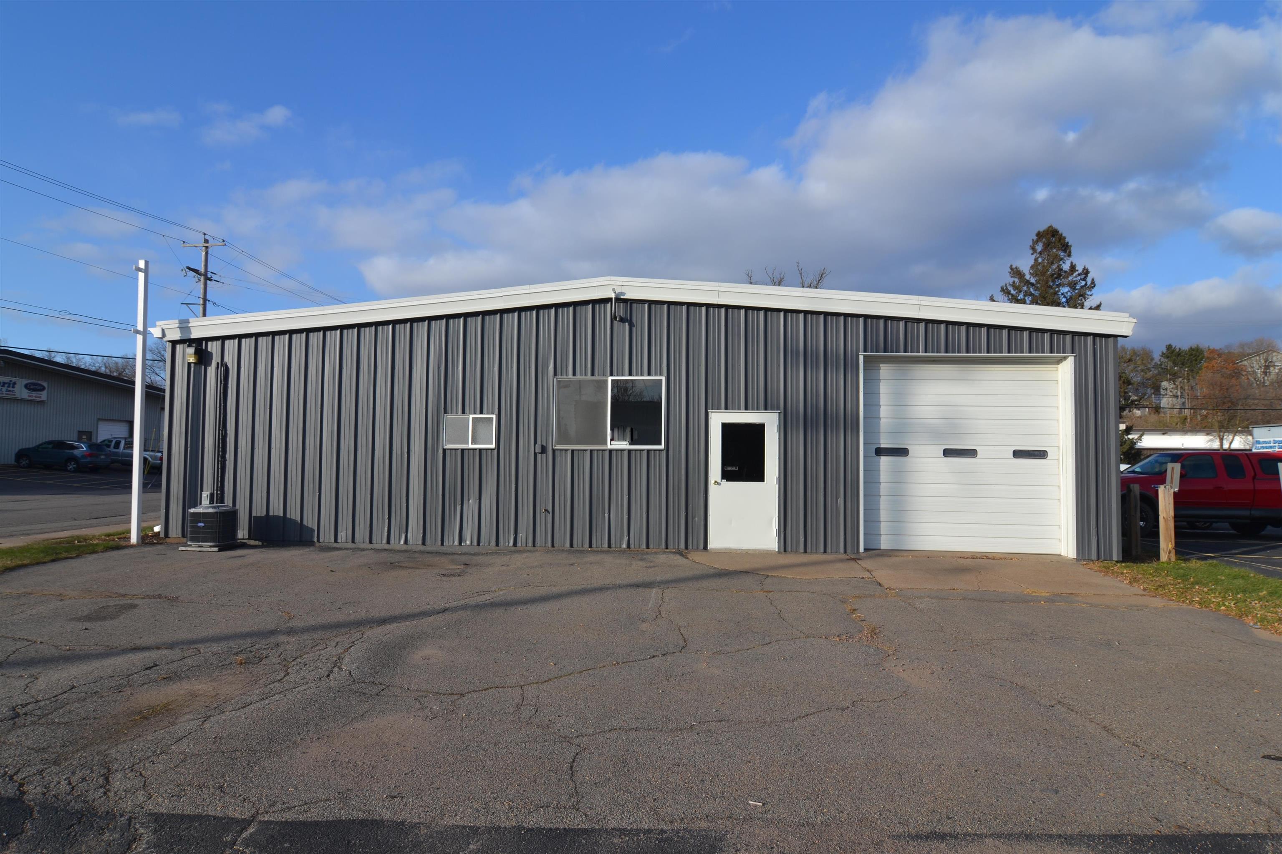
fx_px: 748
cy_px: 427
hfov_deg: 81.2
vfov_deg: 59.5
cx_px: 641
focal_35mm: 21
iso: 100
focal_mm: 14
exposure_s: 1/250
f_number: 8
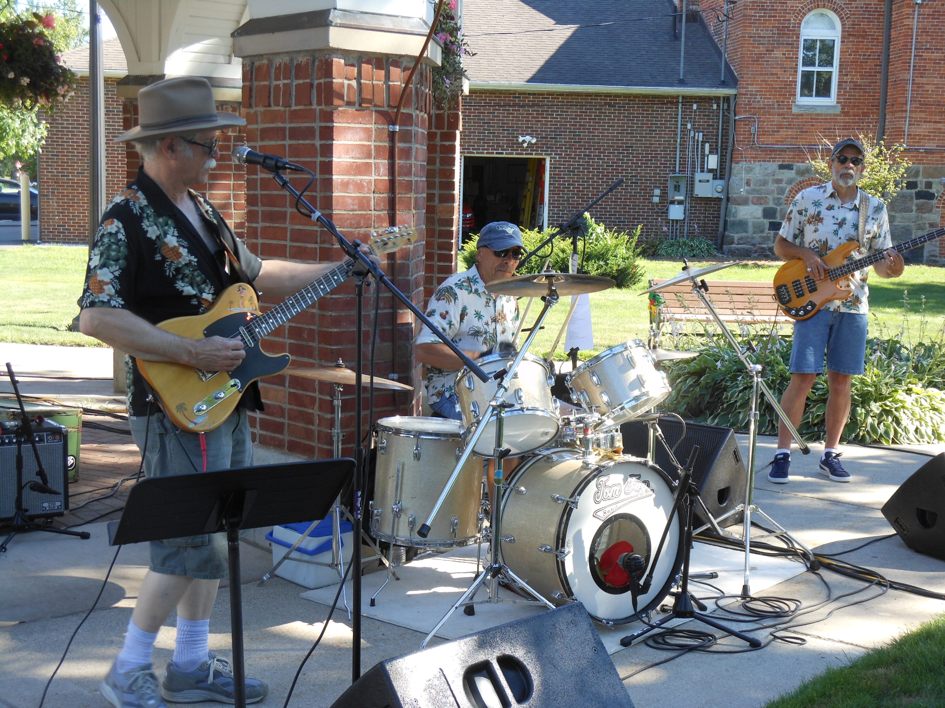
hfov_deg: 33.8
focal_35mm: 57
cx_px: 472
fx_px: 1556
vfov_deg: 25.7
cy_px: 354
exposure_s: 1/80
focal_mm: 10.2
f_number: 4.1
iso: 80
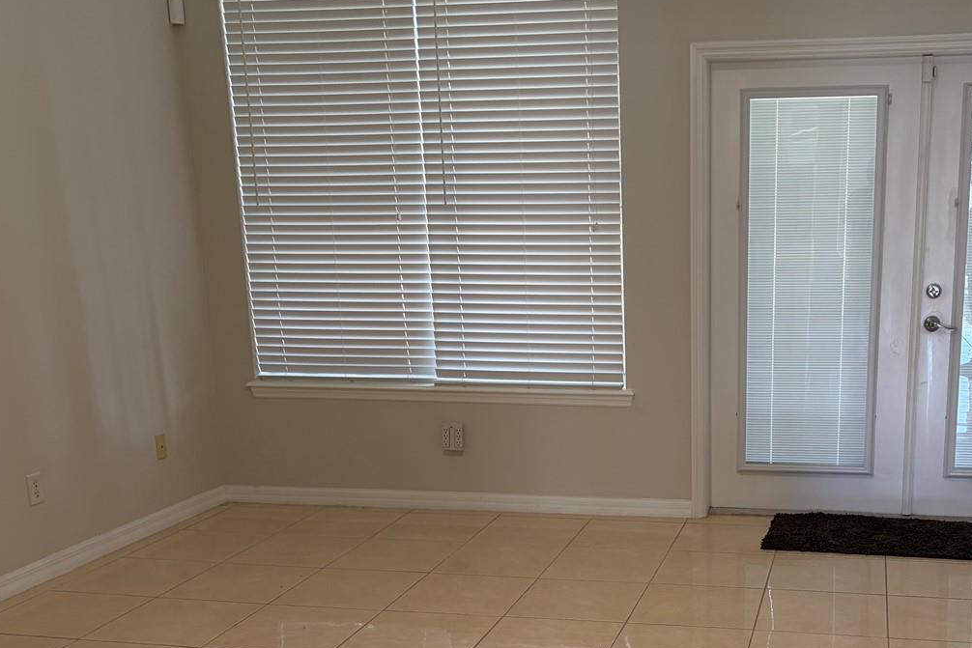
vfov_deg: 30.6
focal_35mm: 43
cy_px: 490
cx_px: 643
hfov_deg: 44.8
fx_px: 1161
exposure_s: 1/60
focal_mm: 5.96
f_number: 1.6
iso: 80
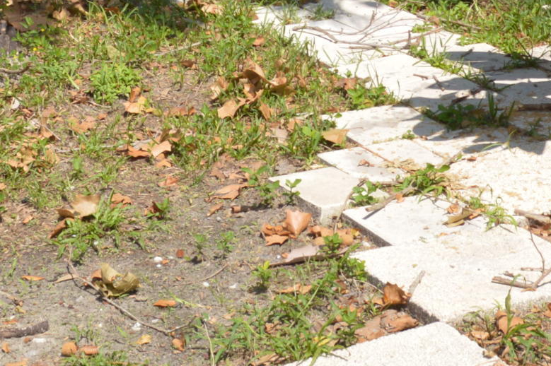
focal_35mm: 104
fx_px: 1590
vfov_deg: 12.5
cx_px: 382
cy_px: -167
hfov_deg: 19.6
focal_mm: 18
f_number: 8
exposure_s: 1/200
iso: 100
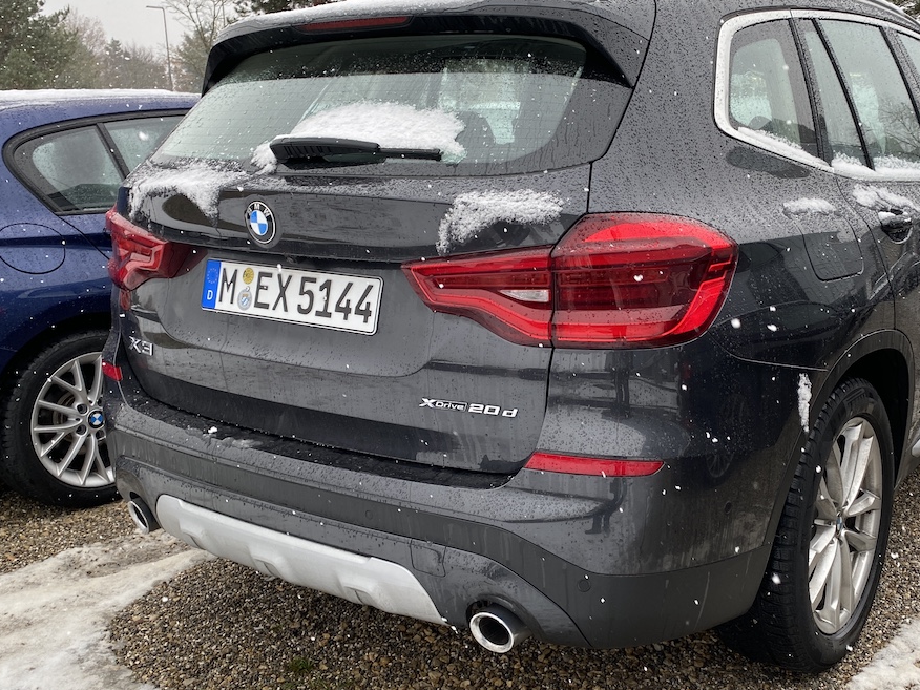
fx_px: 1010
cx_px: 587
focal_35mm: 38
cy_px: 368
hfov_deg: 48.4
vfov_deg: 37.7
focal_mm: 4.25
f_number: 1.8
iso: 32
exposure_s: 1/136
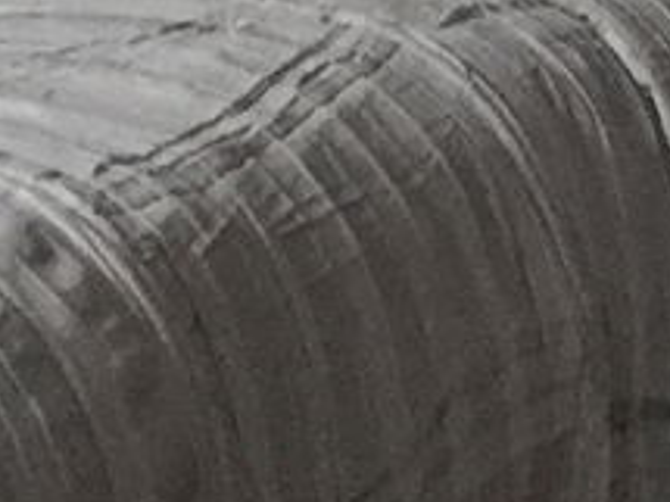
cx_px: 240
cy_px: -380
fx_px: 4469
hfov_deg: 8.6
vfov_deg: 6.3
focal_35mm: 231
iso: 125
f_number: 2.4
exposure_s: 1/33
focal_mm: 3.3
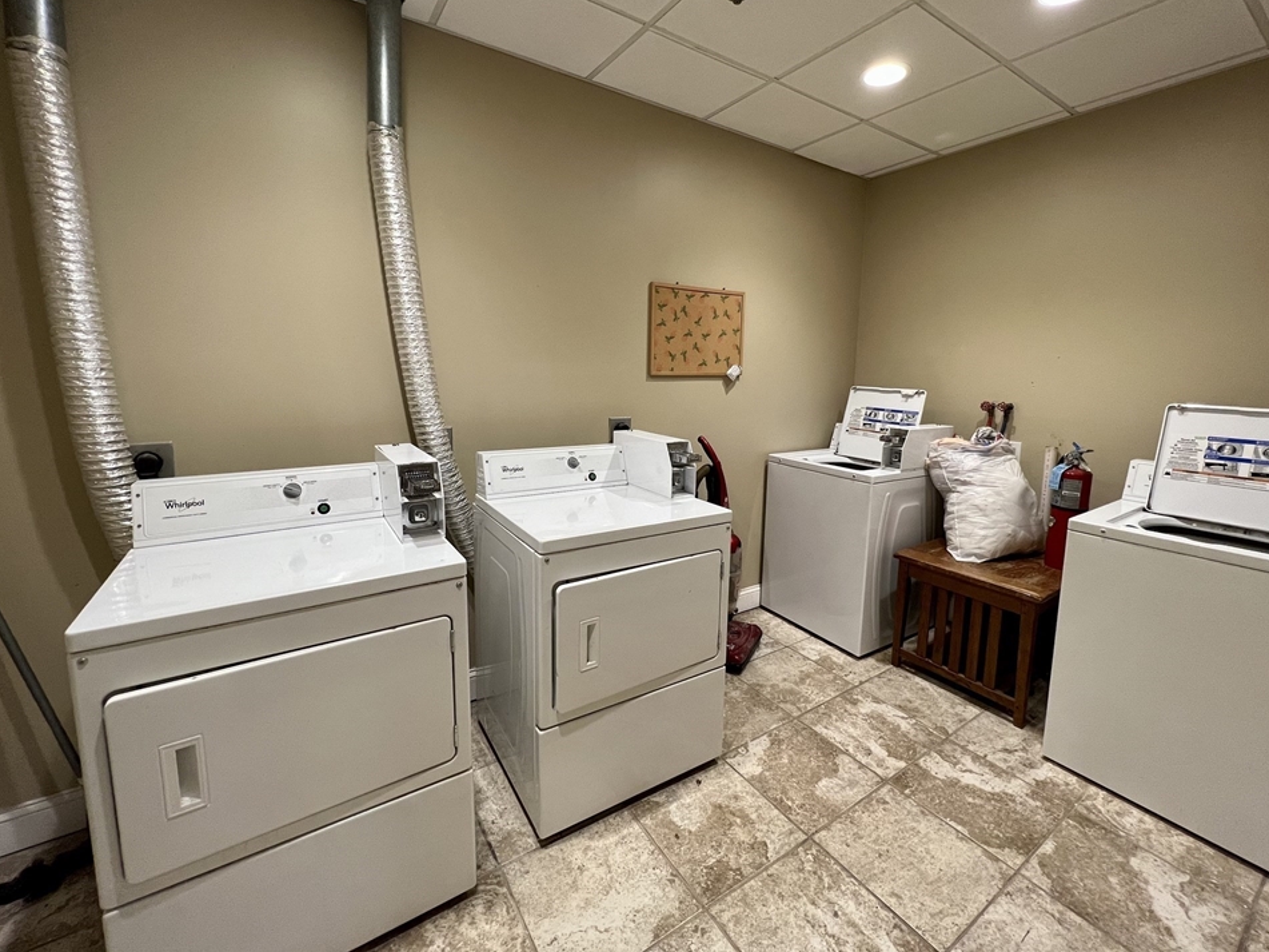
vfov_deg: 85.5
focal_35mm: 14
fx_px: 513
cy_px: 442
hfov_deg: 102.0
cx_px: 657
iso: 160
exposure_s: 1/60
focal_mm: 1.57
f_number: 1.8
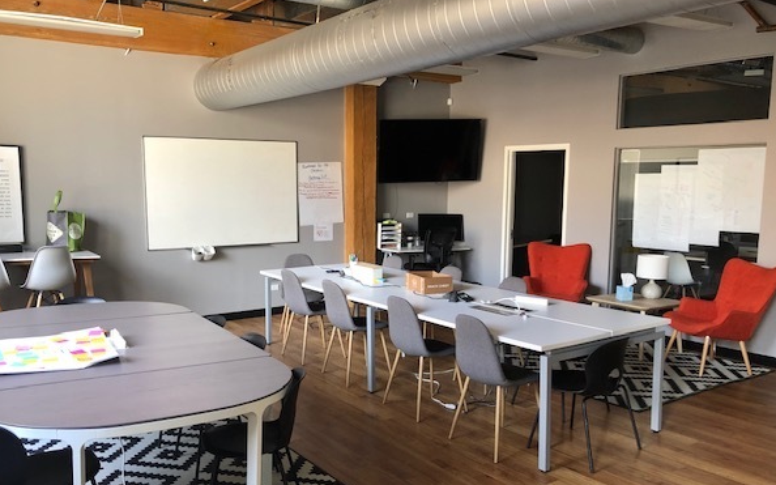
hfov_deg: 59.6
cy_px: 281
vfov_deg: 39.3
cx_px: 368
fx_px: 677
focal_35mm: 32
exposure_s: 1/24
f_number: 1.8
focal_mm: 3.99
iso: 40
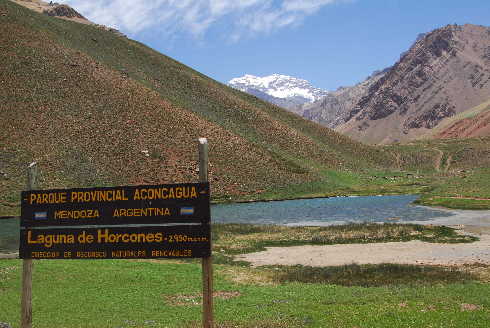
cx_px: 245
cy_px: 164
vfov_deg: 37.0
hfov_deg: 53.1
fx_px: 491
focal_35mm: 36
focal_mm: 24
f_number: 8
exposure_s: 1/250
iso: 100
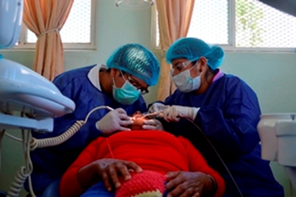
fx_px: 320
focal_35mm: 39
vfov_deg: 34.2
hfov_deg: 49.6
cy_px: 98
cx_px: 148
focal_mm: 26
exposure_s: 1/250
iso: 800
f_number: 4.2
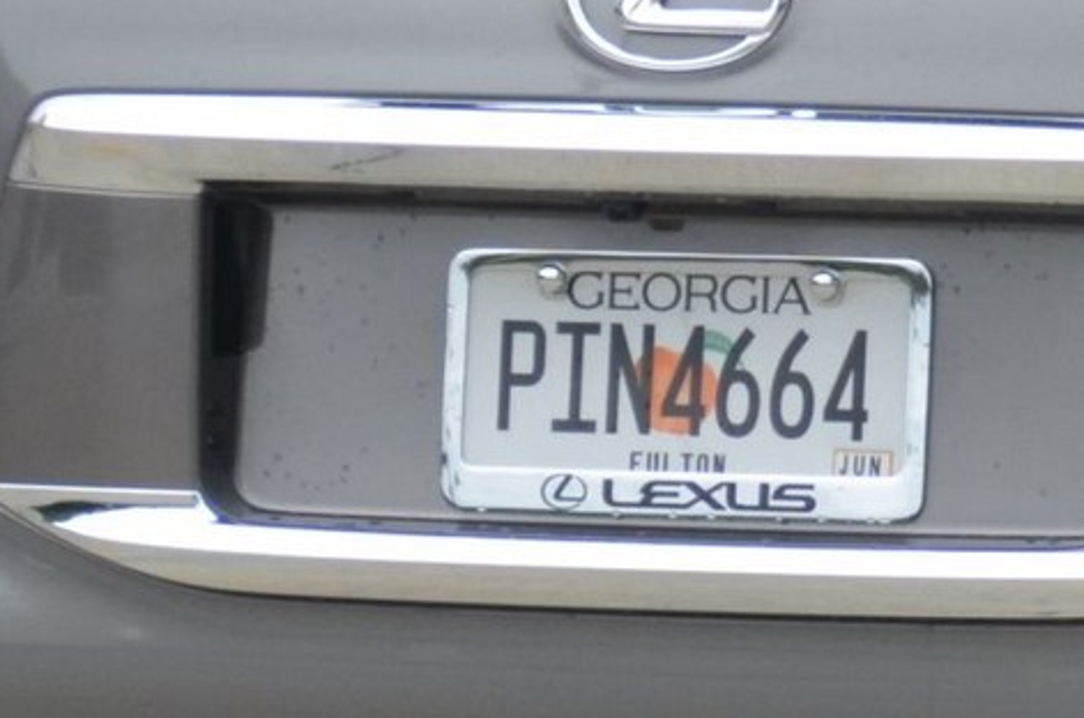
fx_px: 31072
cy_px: 382
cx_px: 1818
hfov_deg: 2.0
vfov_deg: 1.3
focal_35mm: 1034
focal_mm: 130
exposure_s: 1/1000
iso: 640
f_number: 5.6
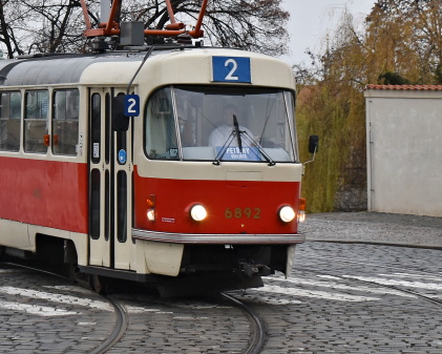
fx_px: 1793
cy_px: 80
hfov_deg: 13.9
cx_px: 48
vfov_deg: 11.2
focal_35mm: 137
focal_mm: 40
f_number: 6.3
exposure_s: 1/160
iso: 400
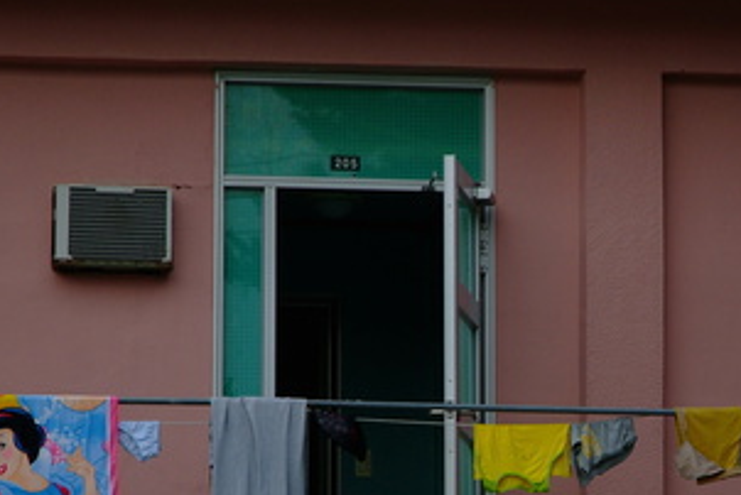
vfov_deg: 6.4
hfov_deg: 9.6
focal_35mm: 215
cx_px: 443
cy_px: 132
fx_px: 4430
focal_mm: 62
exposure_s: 1/500
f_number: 4.5
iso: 200
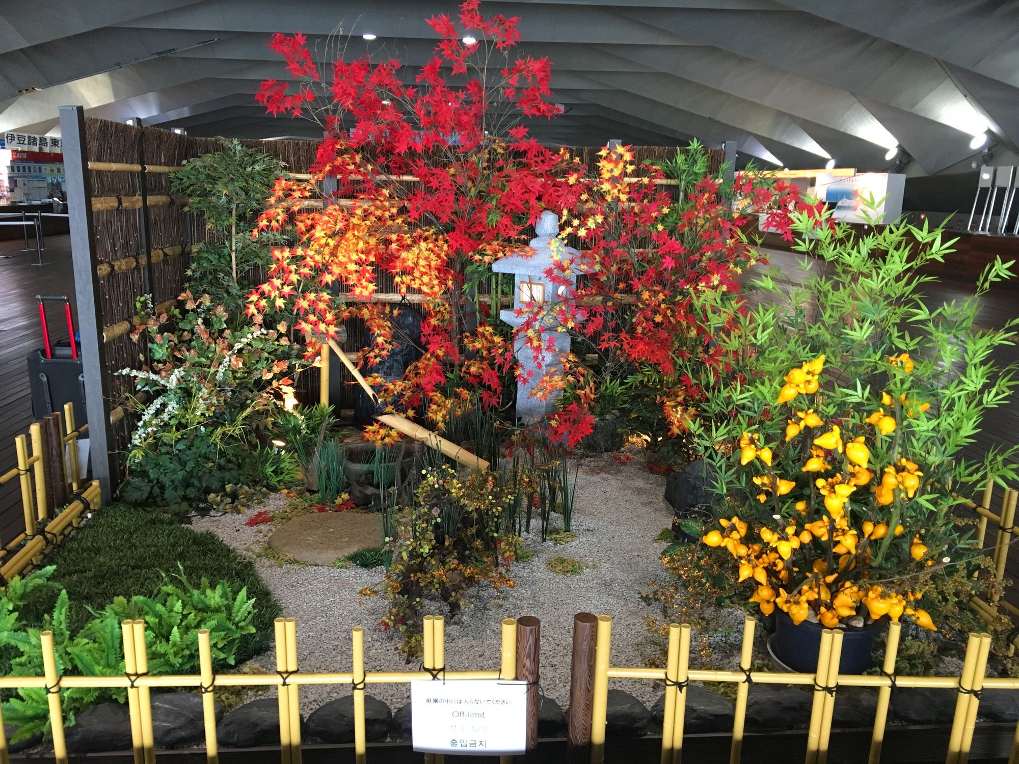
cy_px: 382
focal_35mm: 29
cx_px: 510
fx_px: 854
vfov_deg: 48.2
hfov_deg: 61.7
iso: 100
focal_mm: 4.15
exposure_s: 1/30
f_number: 2.2
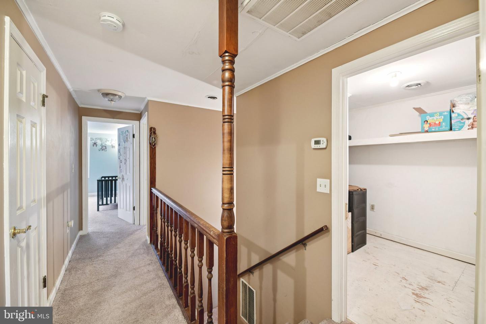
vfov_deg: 81.2
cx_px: 243
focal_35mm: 14
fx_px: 189
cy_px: 162
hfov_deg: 104.3
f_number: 8
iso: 400
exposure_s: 1/1.67
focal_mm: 14
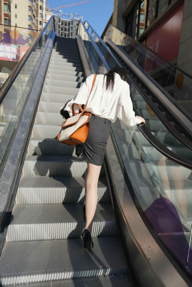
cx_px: 96
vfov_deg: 73.7
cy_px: 144
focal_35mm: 24
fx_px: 192
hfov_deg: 53.1
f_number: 2.8
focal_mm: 24
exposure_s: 1/1600
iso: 100
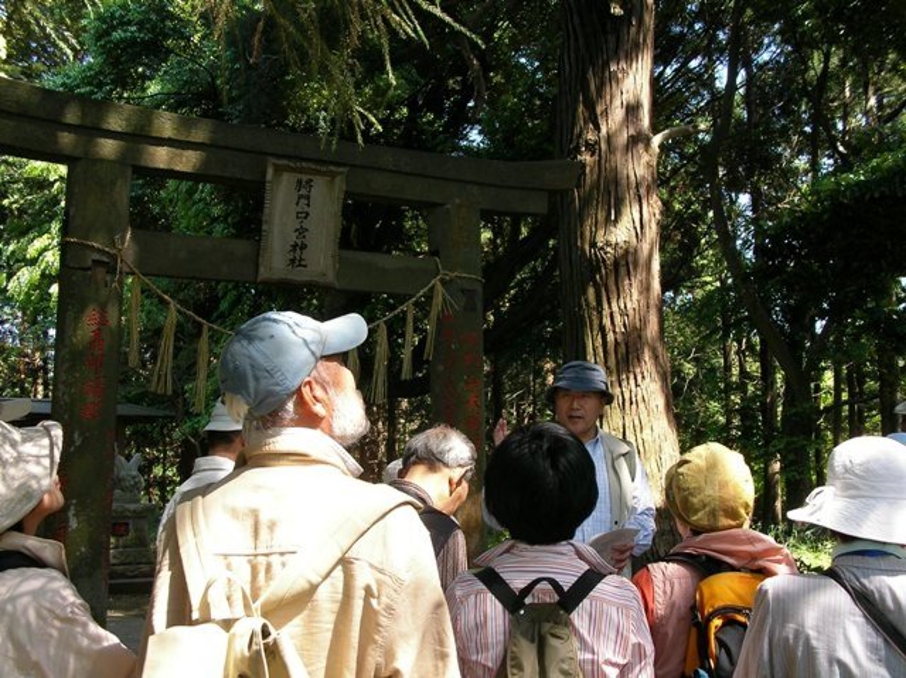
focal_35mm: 47
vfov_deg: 30.8
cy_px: 339
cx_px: 453
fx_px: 1229
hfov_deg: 40.5
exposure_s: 1/75.1
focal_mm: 7.3
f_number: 3.6
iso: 50
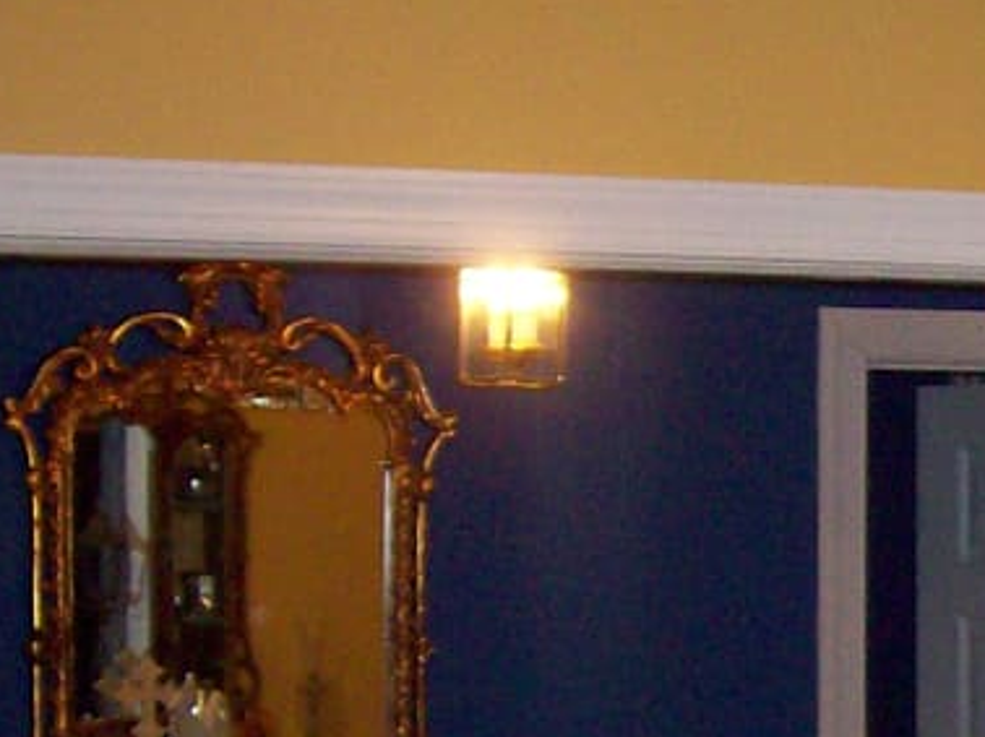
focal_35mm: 127
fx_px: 3611
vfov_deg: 11.4
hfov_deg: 14.7
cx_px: 1338
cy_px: 878
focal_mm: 6
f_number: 2.7
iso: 140
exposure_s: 1/64
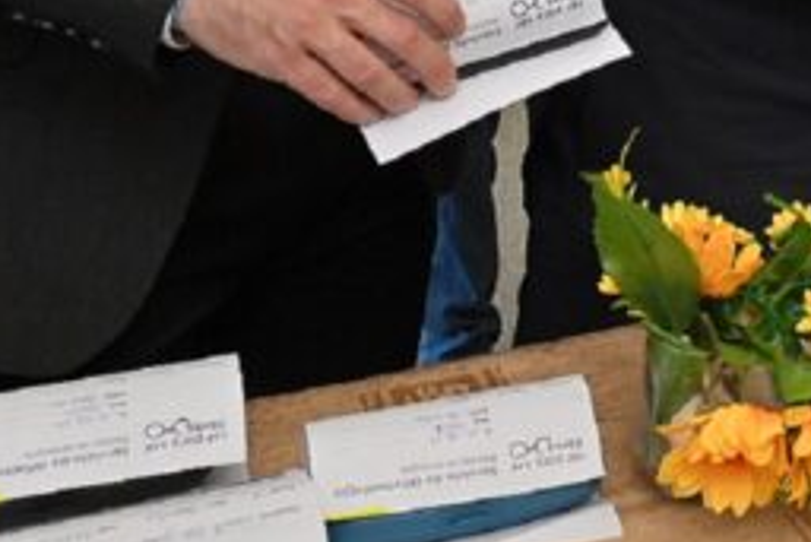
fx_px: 2029
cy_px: -336
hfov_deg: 20.5
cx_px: 1077
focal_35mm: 90
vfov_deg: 14.0
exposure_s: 1/250
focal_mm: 24
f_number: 6.3
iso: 2000
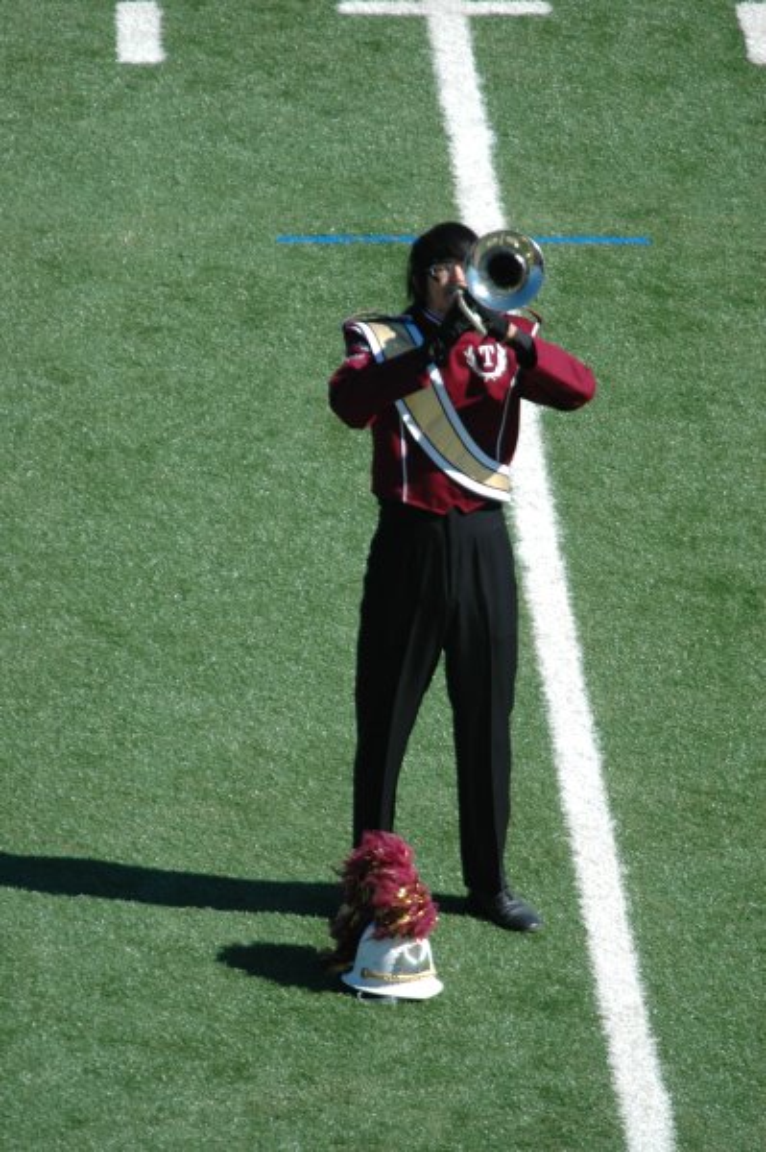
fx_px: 19182
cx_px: 383
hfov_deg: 2.3
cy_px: 576
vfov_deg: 3.4
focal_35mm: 600
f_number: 5.6
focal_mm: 400
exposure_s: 1/800
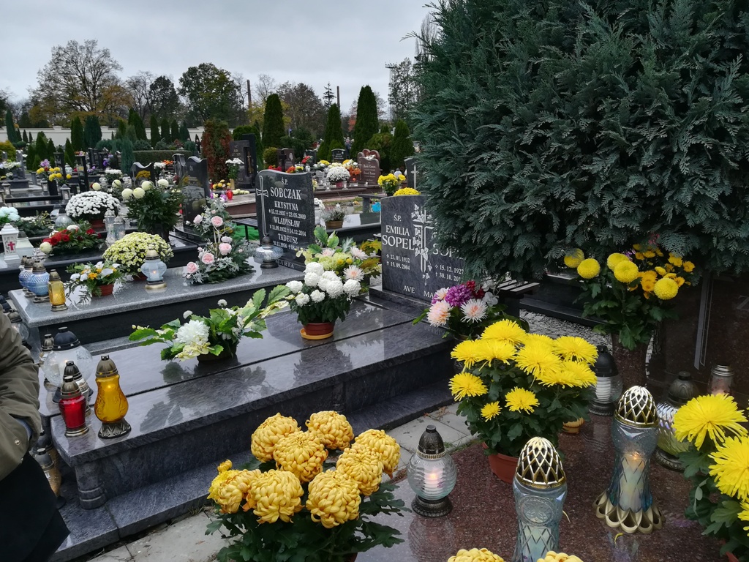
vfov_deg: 53.1
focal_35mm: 26
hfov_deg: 67.3
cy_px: 281
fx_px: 563
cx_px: 374
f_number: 2.2
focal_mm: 3.83
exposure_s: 1/100
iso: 80
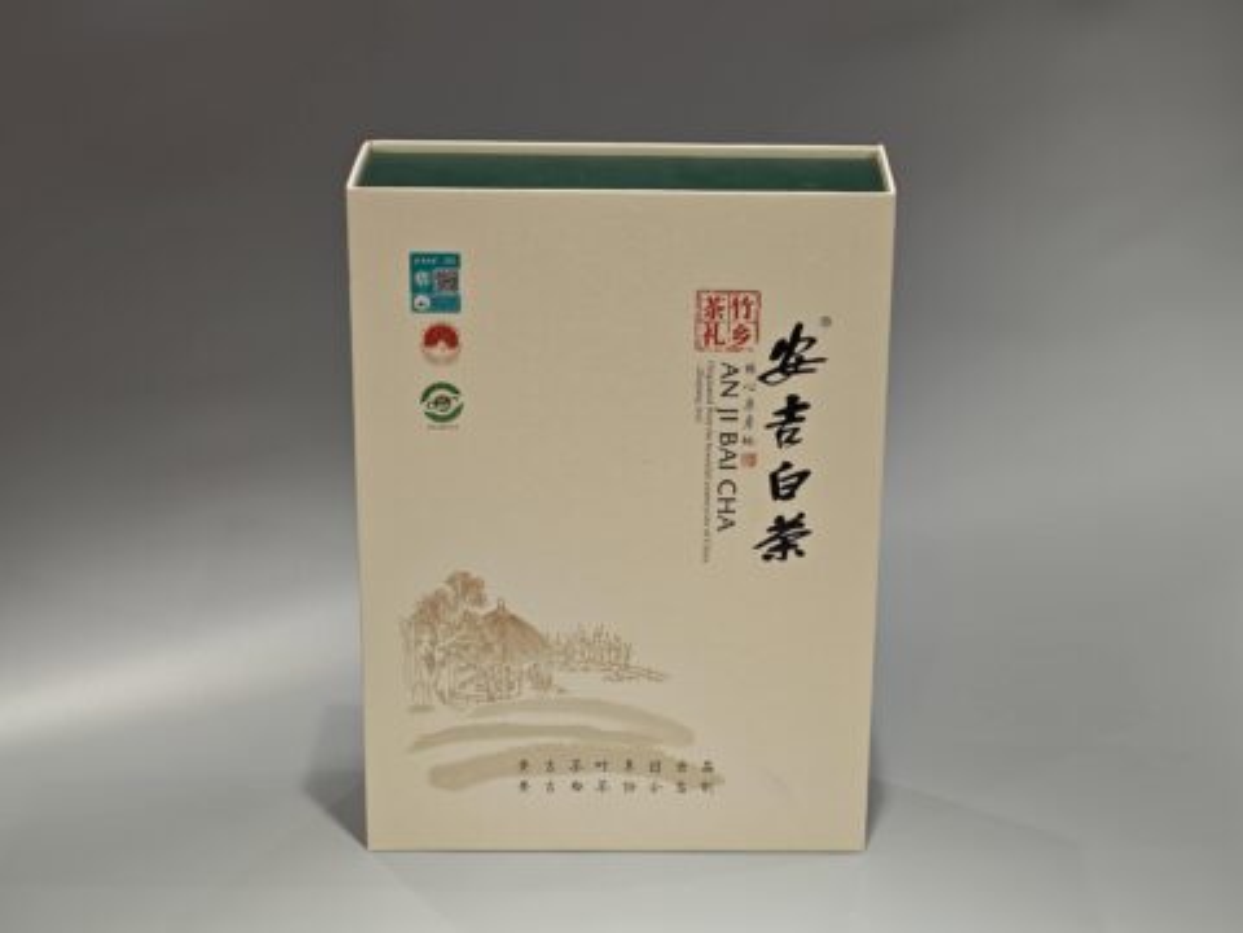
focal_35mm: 75
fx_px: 2693
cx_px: 622
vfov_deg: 19.6
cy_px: 466
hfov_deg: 26.0
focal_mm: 10.1
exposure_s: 1/100
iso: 160
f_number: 2
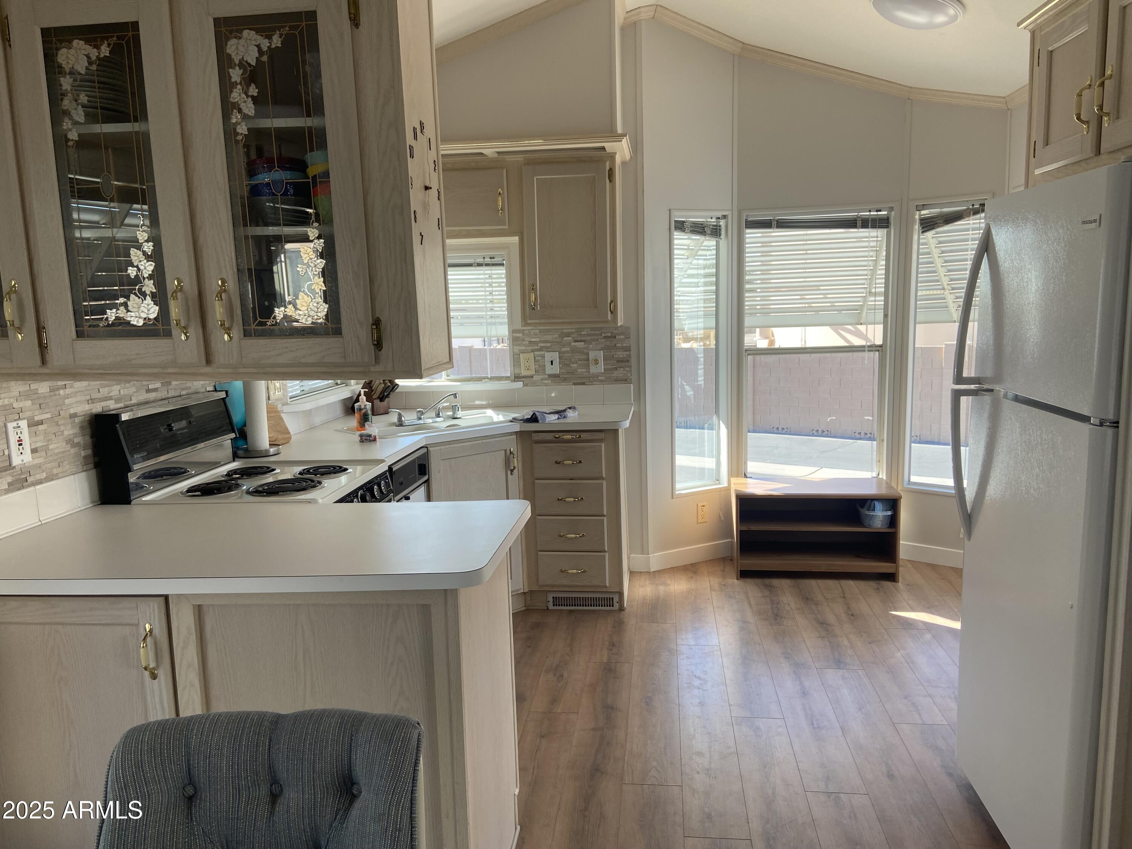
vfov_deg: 53.1
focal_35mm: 26
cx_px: 566
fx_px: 850
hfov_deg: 67.3
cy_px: 424
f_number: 1.8
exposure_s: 1/165
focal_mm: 4.25
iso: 32
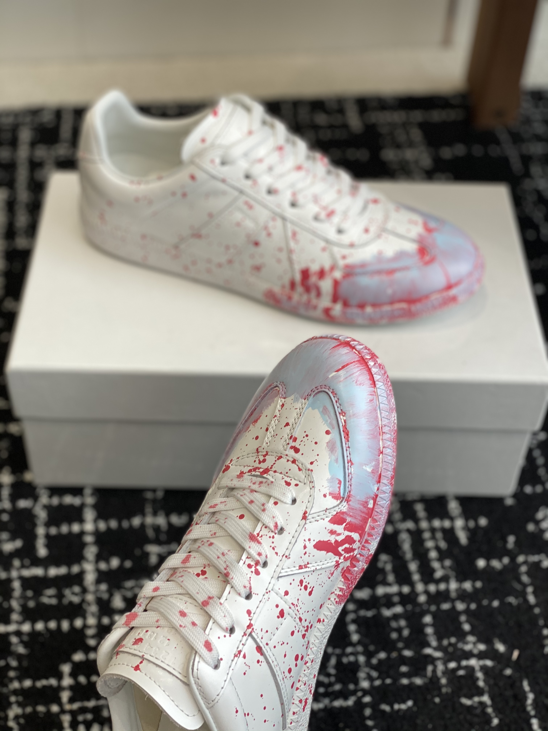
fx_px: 1098
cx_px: 274
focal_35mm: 52
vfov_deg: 36.8
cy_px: 366
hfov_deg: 28.0
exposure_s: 1/122
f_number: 2
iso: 25
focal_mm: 6
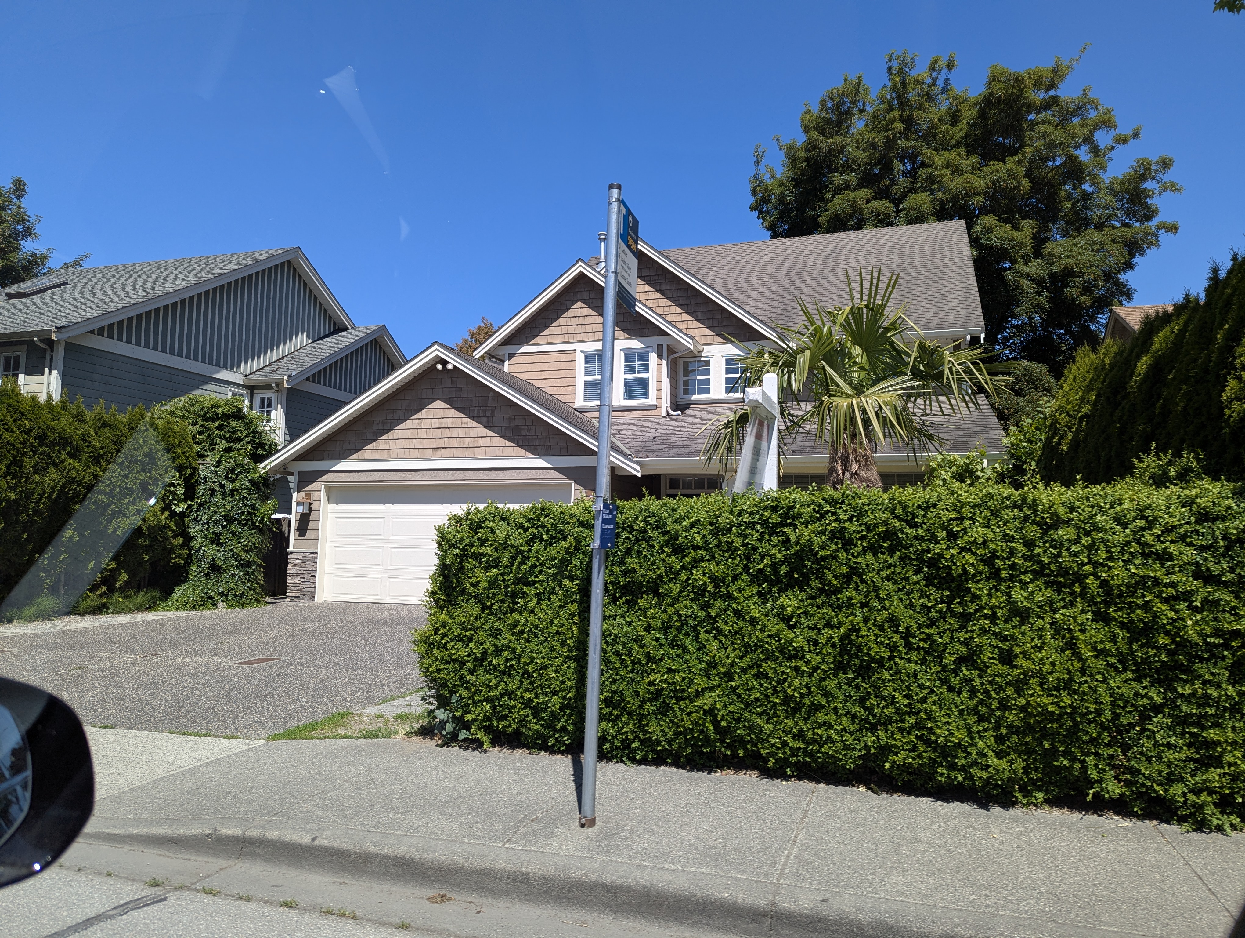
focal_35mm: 24
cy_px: 469
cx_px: 622
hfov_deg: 71.5
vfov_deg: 56.9
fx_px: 864
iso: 40
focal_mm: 6.81
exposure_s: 1/1300
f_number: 1.85
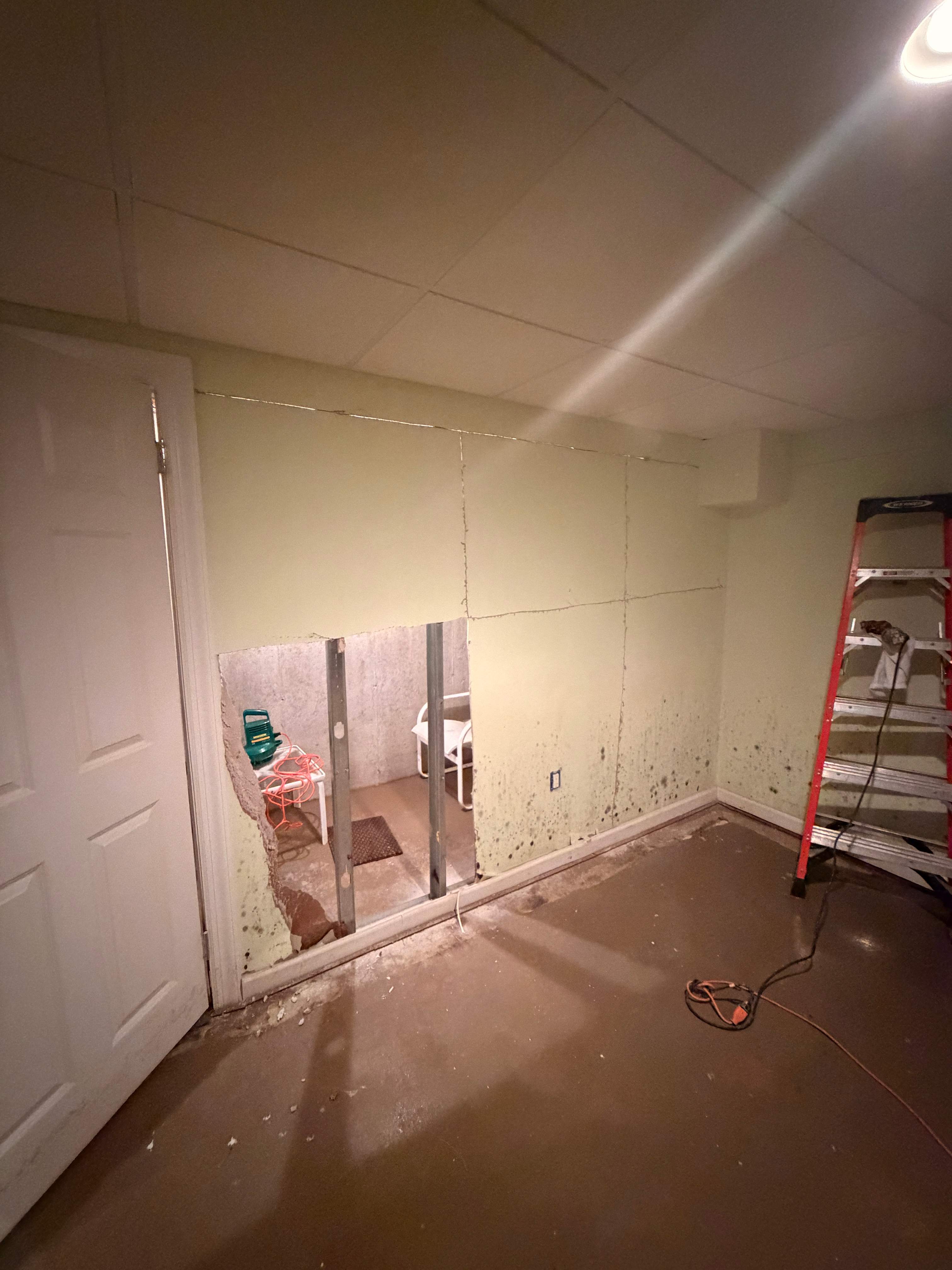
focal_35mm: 14
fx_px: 513
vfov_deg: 102.1
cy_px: 635
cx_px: 476
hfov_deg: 85.7
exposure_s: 1/40
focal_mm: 2.22
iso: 1250
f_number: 2.2
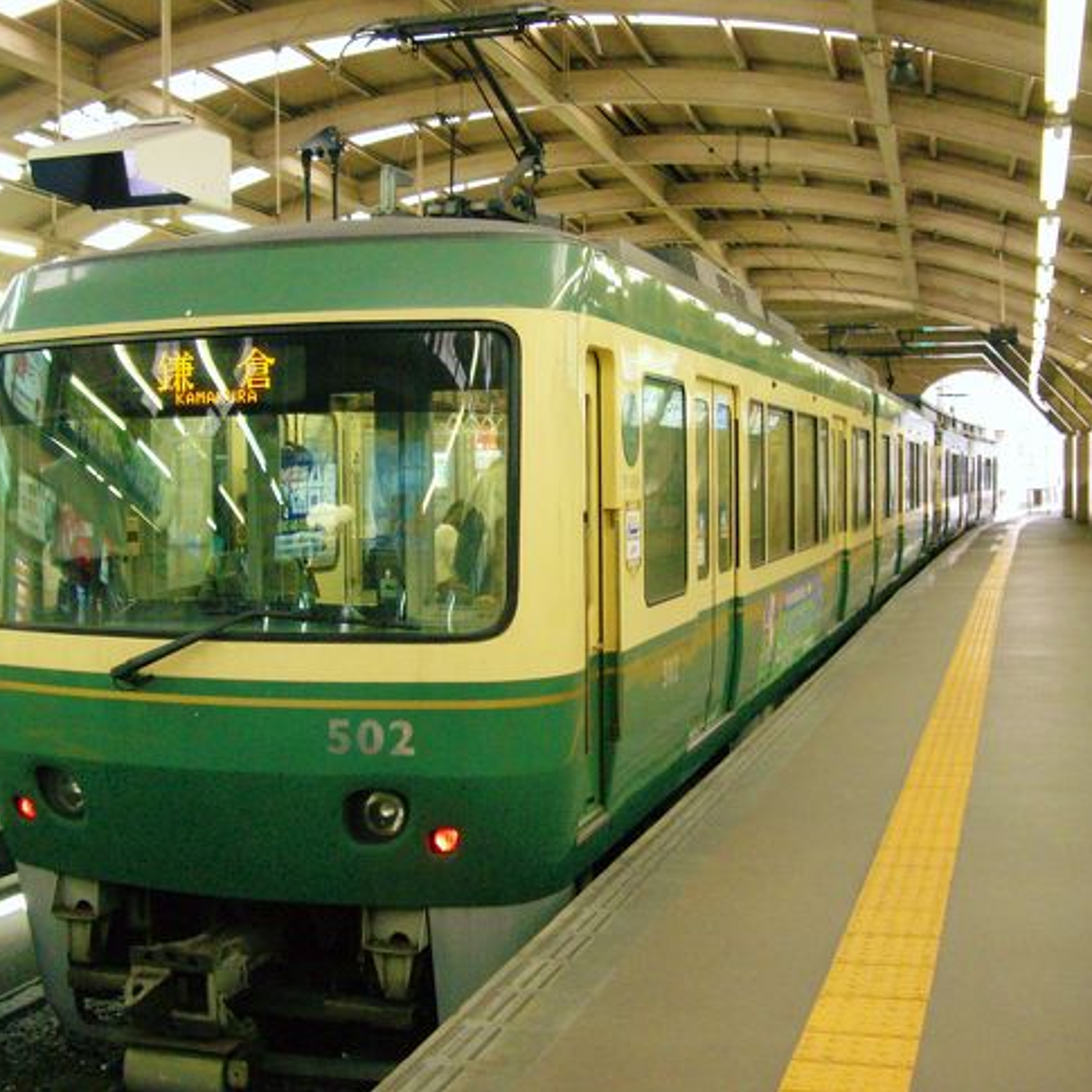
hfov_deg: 37.5
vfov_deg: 37.6
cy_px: 546
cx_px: 480
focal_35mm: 45
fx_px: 1606
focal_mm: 7.9
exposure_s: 1/100
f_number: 2.8
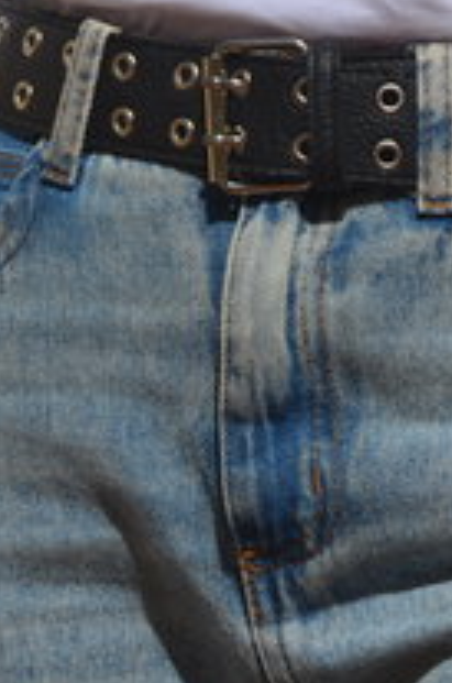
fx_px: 8715
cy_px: -261
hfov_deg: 3.0
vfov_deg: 4.5
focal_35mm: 460
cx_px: 307
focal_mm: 105
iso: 100
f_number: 10
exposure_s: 1/400
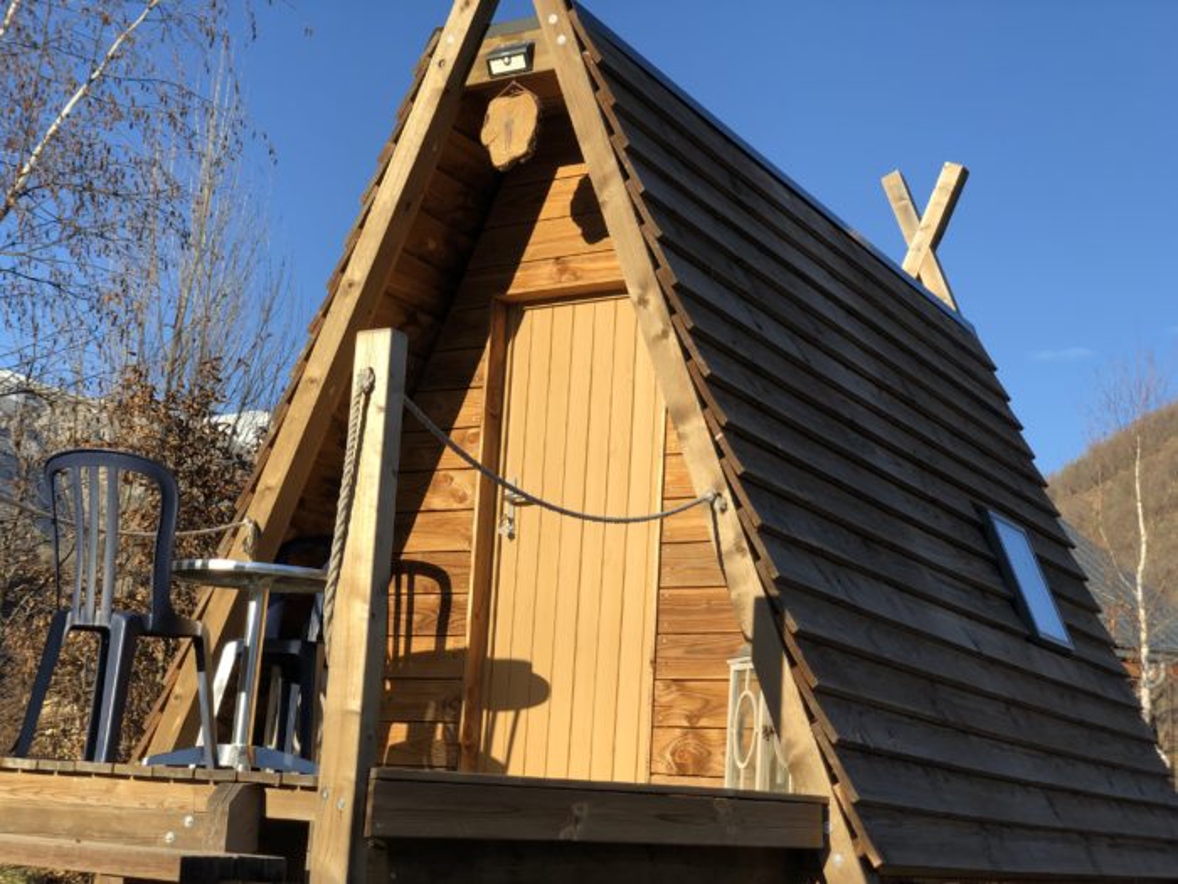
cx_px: 589
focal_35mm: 52
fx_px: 1770
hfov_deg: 36.8
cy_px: 442
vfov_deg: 28.0
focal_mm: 6
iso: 16
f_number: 2.4
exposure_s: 1/666
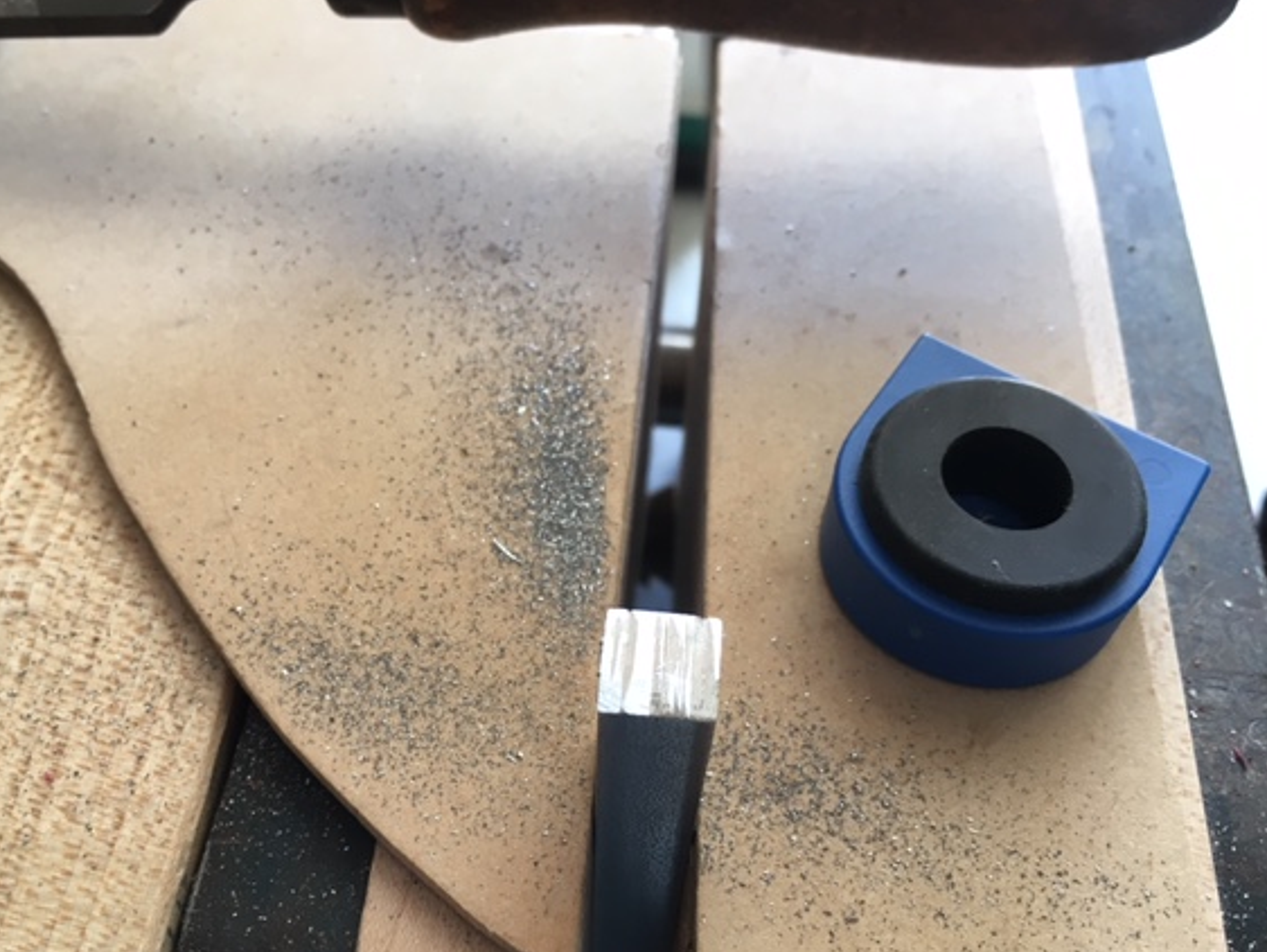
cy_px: 526
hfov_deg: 55.2
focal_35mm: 33
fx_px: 1208
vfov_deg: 42.9
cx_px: 550
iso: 50
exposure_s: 1/30
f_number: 2.2
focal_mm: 4.15
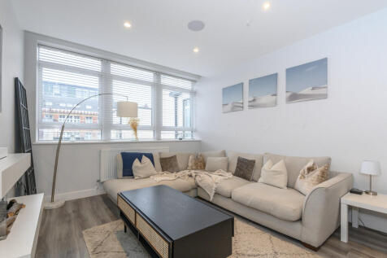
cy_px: 129
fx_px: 172
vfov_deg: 73.7
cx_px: 194
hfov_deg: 96.8
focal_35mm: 16
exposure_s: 1/50
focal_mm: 16
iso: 640
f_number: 7.1
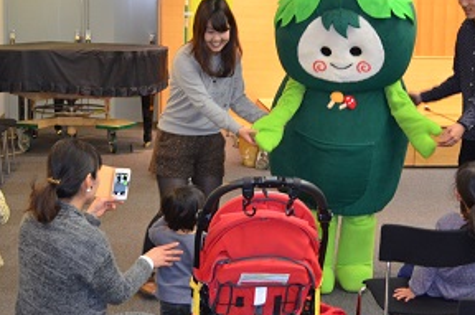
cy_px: 105
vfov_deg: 18.8
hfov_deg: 28.1
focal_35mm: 72
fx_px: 948
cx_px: 270
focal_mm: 28
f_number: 4.5
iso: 1400
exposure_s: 1/60
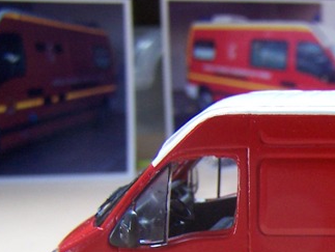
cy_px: 293
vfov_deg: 15.3
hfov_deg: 19.6
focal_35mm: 94
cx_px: 402
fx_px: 911
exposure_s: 1/20
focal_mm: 6.3
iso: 140
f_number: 2.8
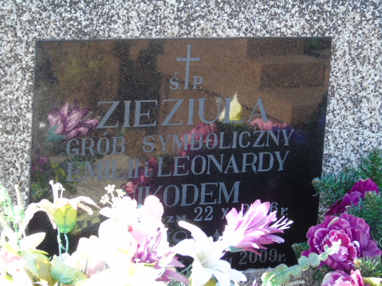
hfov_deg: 12.2
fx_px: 1788
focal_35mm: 162
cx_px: 191
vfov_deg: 9.2
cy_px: 143
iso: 250
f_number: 4.9
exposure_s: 1/125
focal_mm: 29
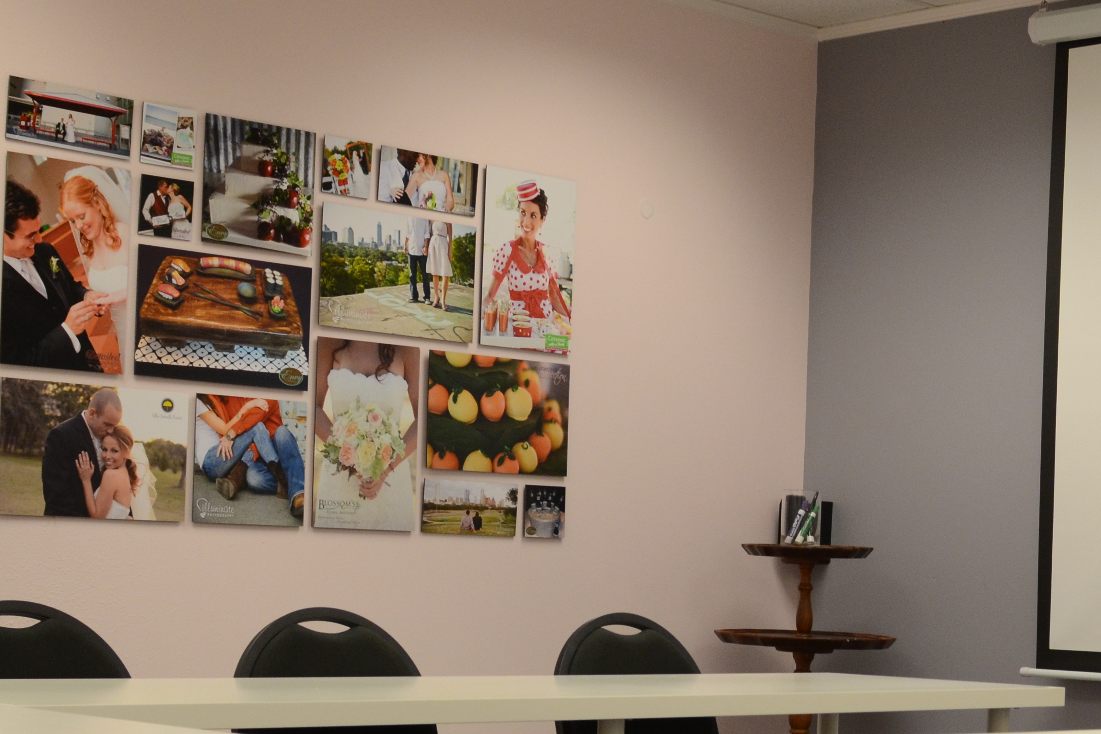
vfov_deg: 18.3
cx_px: 936
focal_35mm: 74
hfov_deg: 26.6
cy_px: 580
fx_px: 2263
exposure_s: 1/100
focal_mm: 24
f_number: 5
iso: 800
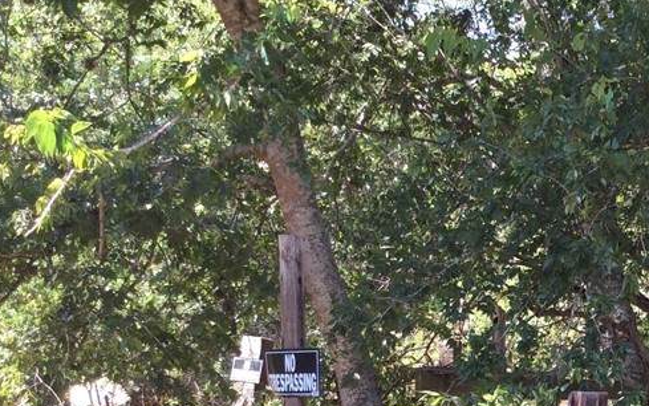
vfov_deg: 17.9
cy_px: 399
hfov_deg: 27.7
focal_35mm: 71
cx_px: 609
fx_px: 1256
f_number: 2.4
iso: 32
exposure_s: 1/192
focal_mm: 3.3
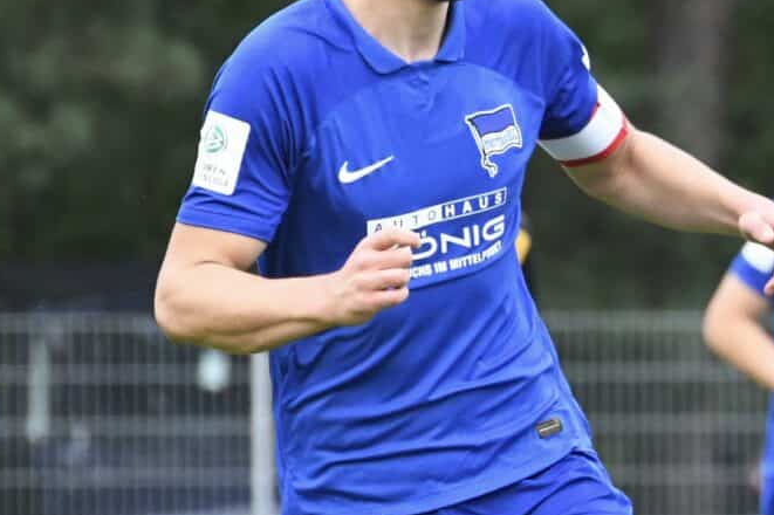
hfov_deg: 1.7
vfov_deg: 1.1
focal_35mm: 1240
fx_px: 26646
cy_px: 470
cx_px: 1037
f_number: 9
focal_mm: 400
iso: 4000
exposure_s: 1/1600
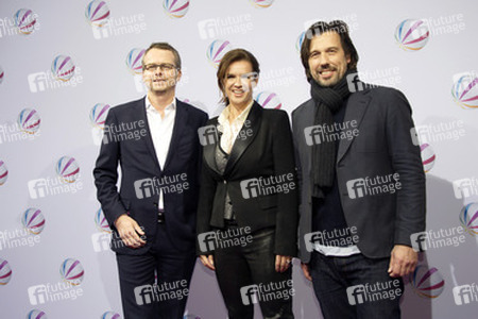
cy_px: 160
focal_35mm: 48
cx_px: 239
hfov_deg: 41.1
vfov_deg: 28.1
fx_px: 637
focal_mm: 48
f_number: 5.6
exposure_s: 1/160
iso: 640
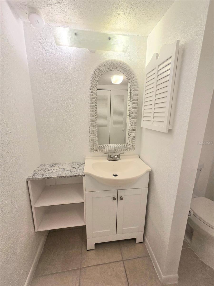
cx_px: 107
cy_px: 143
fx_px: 107
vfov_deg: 106.2
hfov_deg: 89.9
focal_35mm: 13
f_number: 2.2
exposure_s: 1/120
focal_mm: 2.2
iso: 80
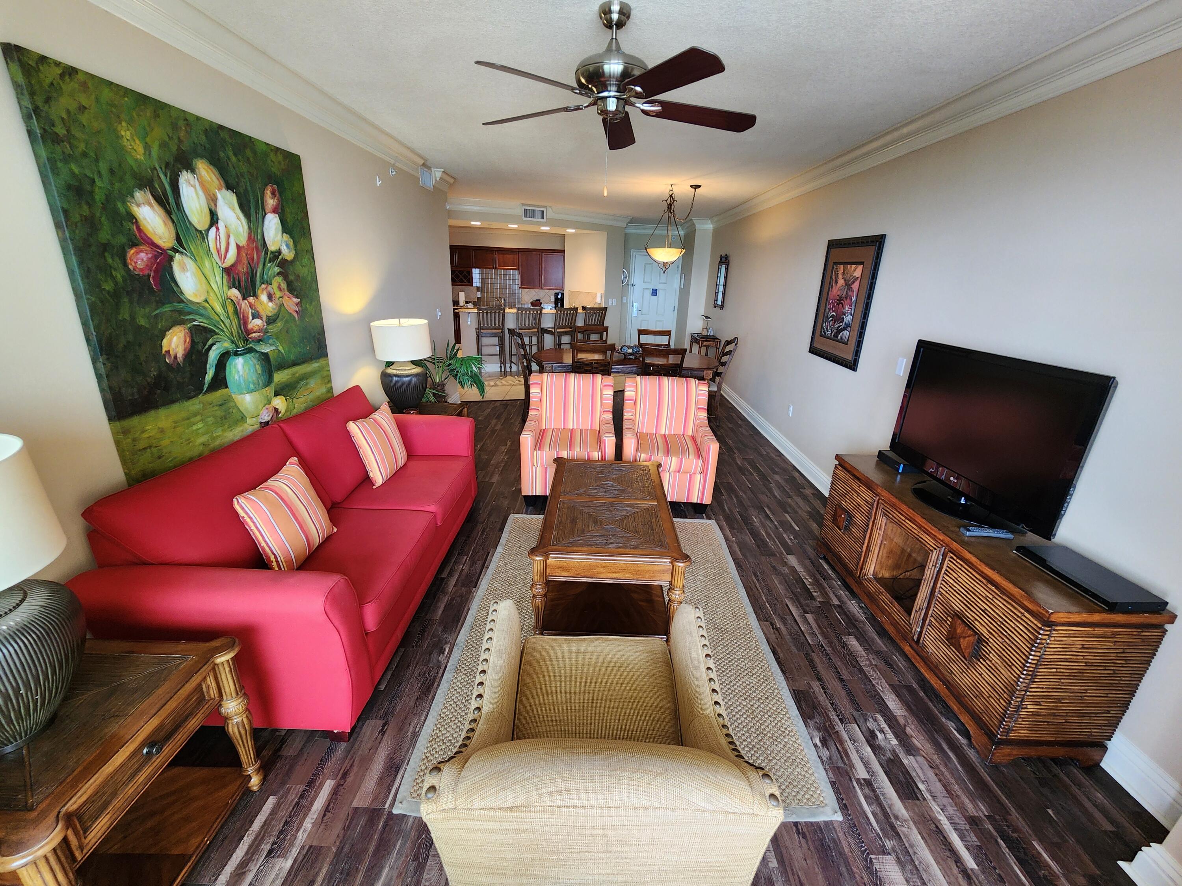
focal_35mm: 13
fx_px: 444
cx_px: 591
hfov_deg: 106.2
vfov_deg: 89.9
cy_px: 443
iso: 160
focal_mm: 2.2
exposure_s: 1/60
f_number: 2.2
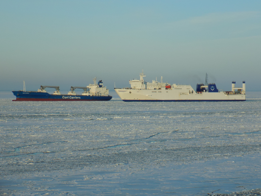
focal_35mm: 132
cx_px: 130
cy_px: 98
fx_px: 995
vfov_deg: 11.2
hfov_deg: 14.9
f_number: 5
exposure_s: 1/400
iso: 80
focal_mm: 23.4
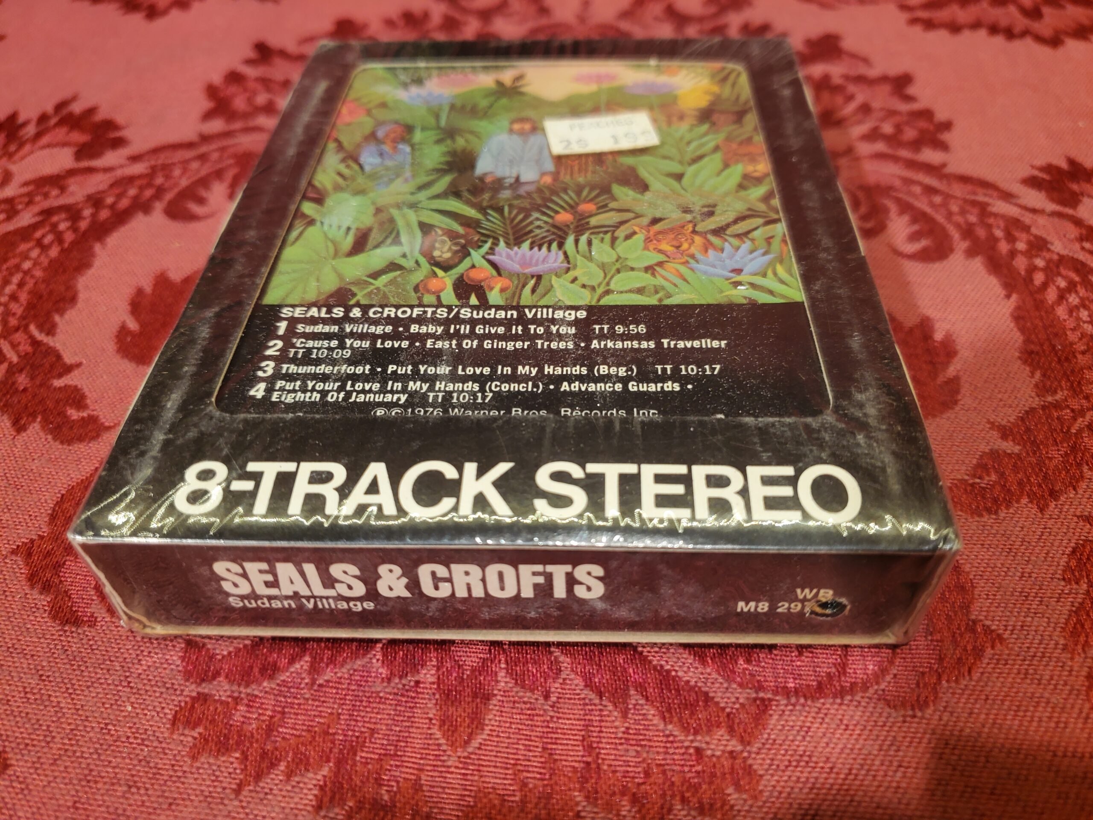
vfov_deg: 53.1
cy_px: 410
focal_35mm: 26
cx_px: 546
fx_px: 821
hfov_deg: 67.3
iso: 80
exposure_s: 1/120
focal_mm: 4.3
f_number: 1.5
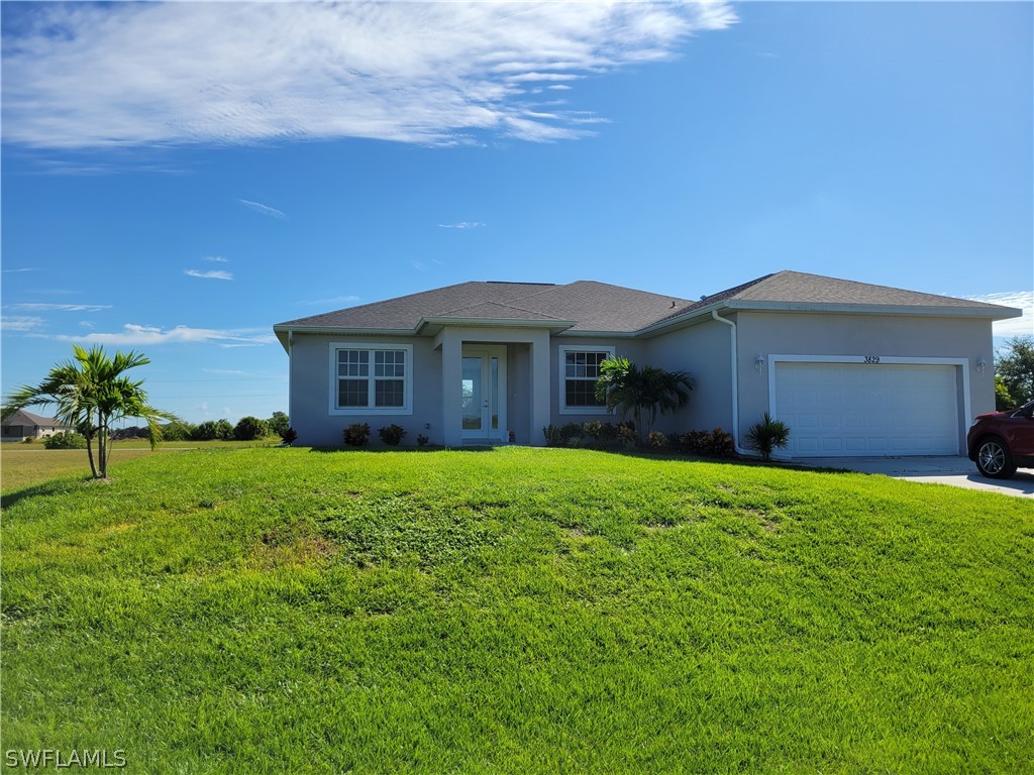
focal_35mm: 26
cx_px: 517
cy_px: 388
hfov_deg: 67.3
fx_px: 777
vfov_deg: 53.1
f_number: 1.8
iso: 40
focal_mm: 5.4
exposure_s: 1/4302
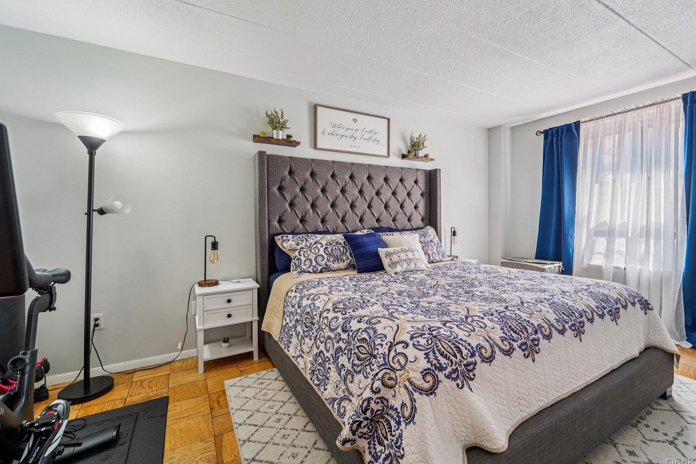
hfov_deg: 100.3
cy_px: 223
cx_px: 366
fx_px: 290
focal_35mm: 15
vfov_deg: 77.3
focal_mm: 14
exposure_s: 1/20
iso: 400
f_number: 8
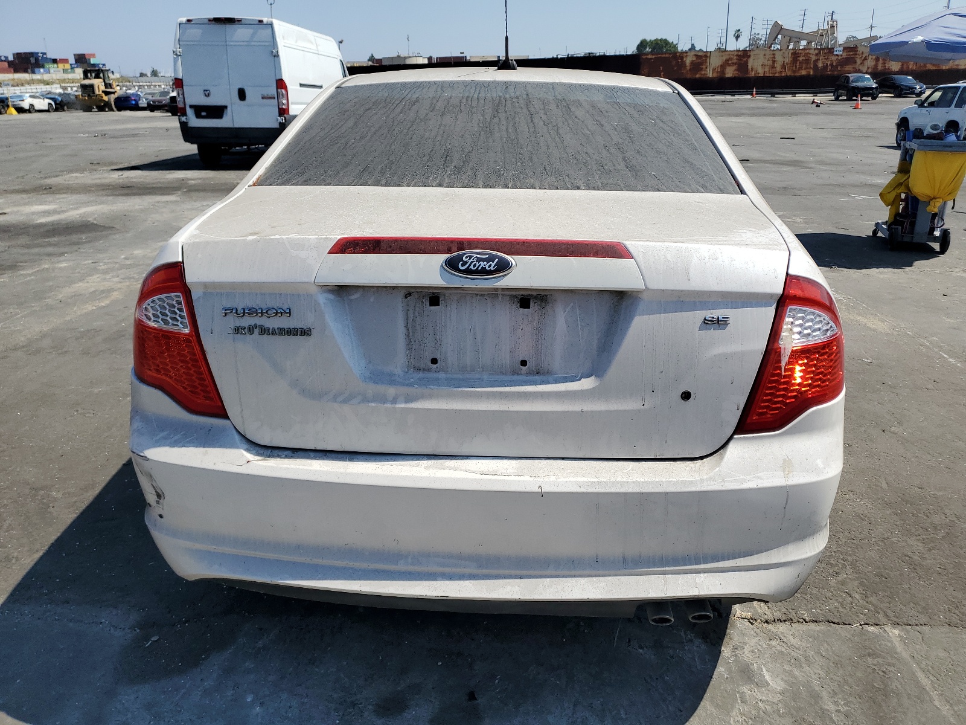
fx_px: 726
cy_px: 362
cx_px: 483
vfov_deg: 53.1
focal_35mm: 26
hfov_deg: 67.3
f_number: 1.5
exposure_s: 1/5000
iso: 50
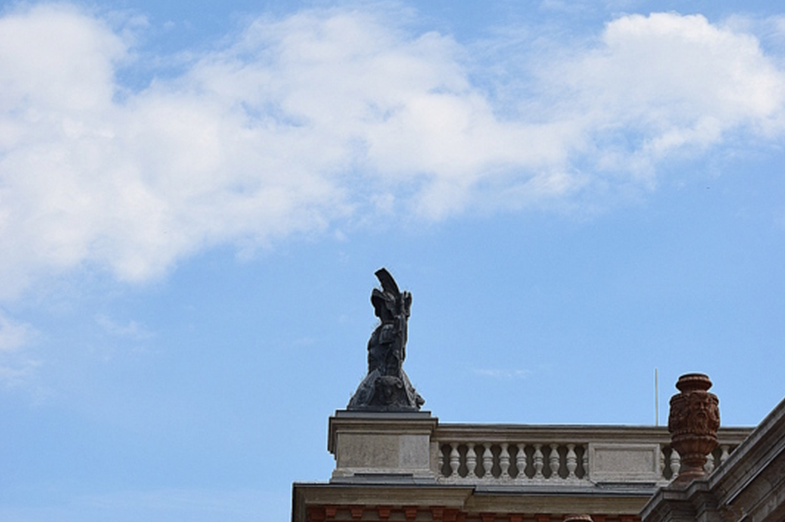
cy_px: 544
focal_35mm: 131
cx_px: 392
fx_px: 2855
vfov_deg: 10.4
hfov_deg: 15.7
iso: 280
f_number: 11
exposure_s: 1/500
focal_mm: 58
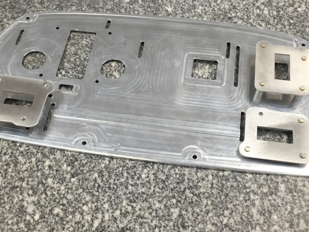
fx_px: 411
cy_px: 132
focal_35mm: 46
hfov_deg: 41.2
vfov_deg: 31.5
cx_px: 152
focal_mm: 4.15
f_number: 2.2
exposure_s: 1/40
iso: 40
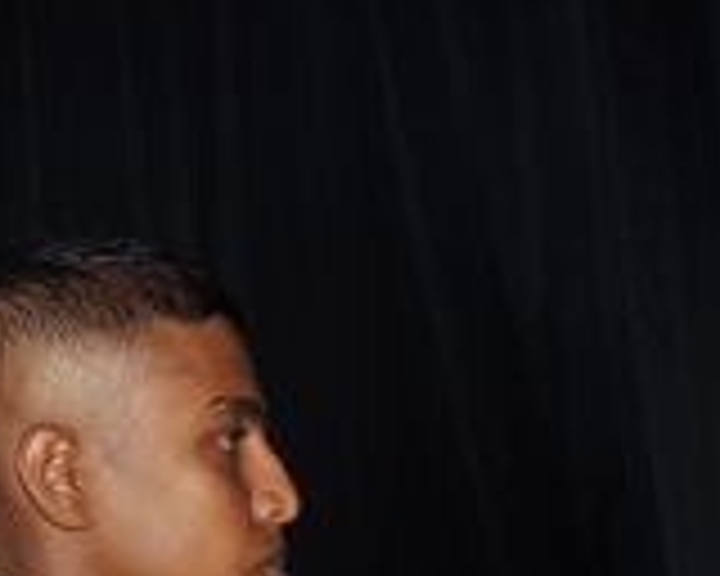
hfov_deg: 12.6
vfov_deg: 10.1
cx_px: 963
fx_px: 3154
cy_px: 846
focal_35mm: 148
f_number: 7.1
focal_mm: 28
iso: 200
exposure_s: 1/125
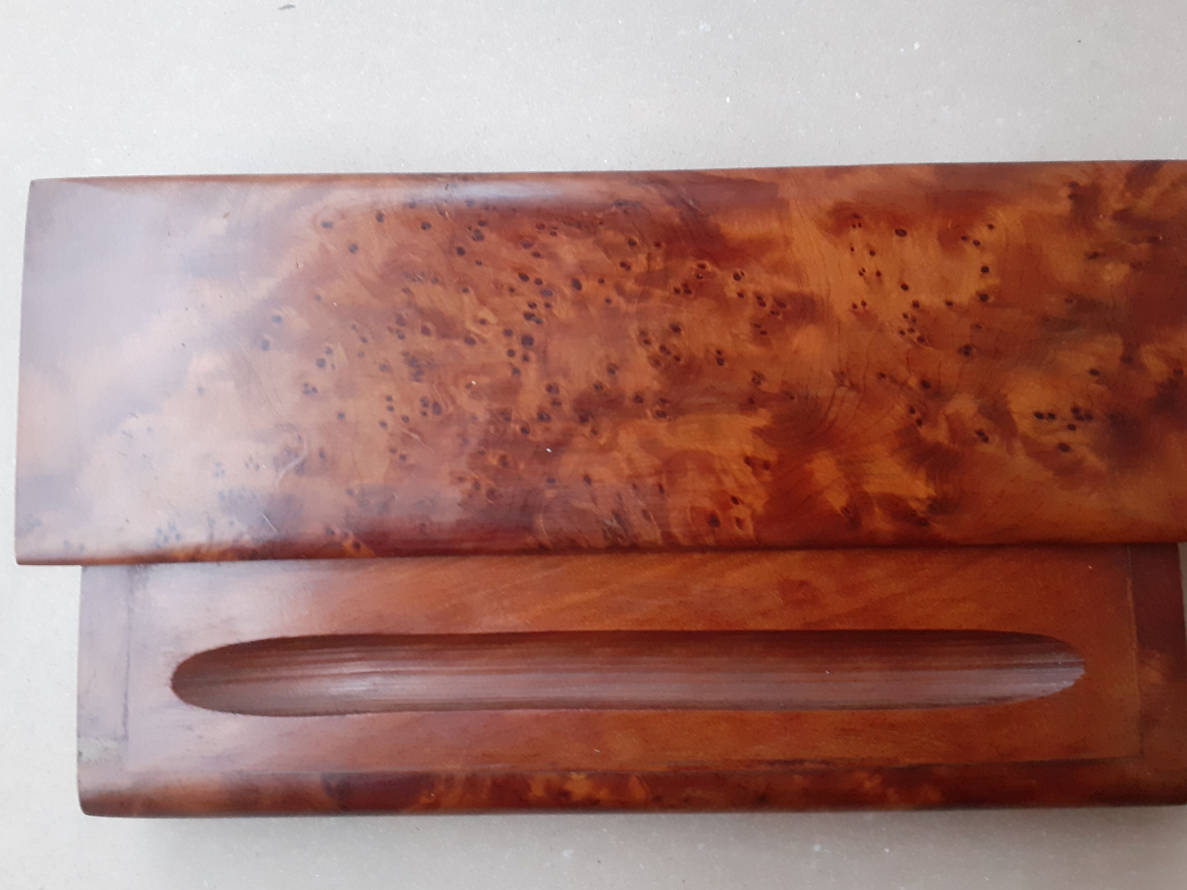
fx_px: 1029
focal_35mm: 30
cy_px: 430
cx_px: 622
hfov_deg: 59.9
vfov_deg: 46.8
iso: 400
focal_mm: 3.6
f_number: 1.9
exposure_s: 1/25
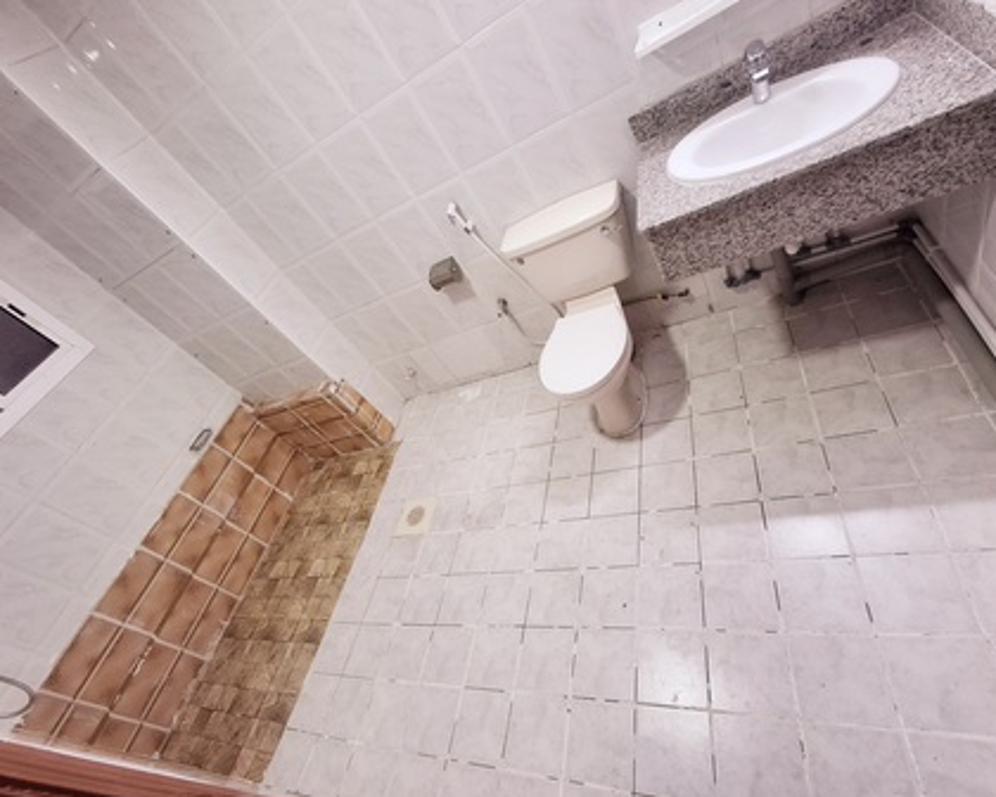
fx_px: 501
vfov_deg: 77.0
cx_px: 504
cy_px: 400
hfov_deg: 89.6
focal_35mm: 17
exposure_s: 1/40
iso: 80
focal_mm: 1.64
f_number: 2.2
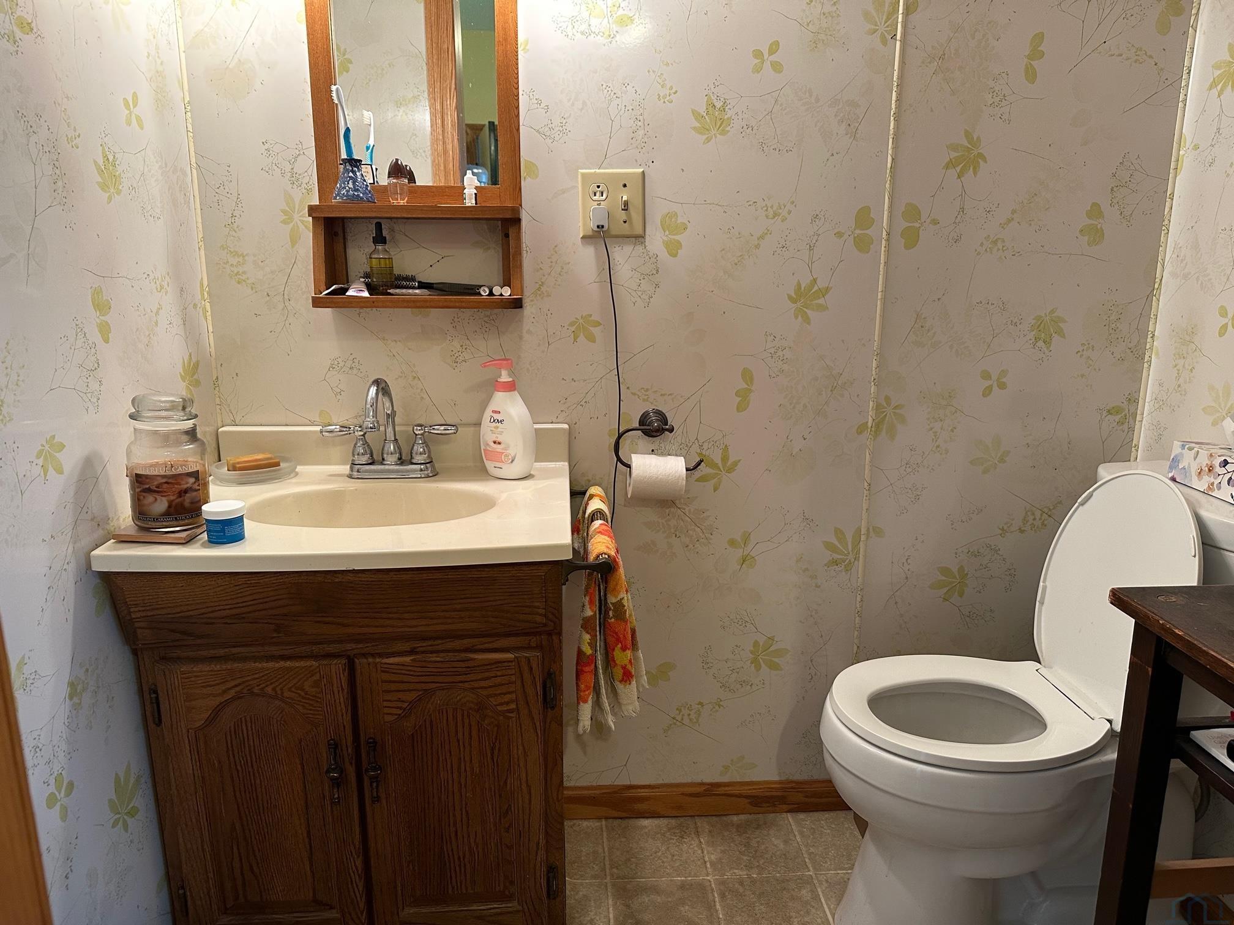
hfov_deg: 71.6
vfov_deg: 56.8
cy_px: 462
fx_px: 856
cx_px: 617
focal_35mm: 24
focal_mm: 6.86
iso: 250
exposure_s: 1/60
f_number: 1.78
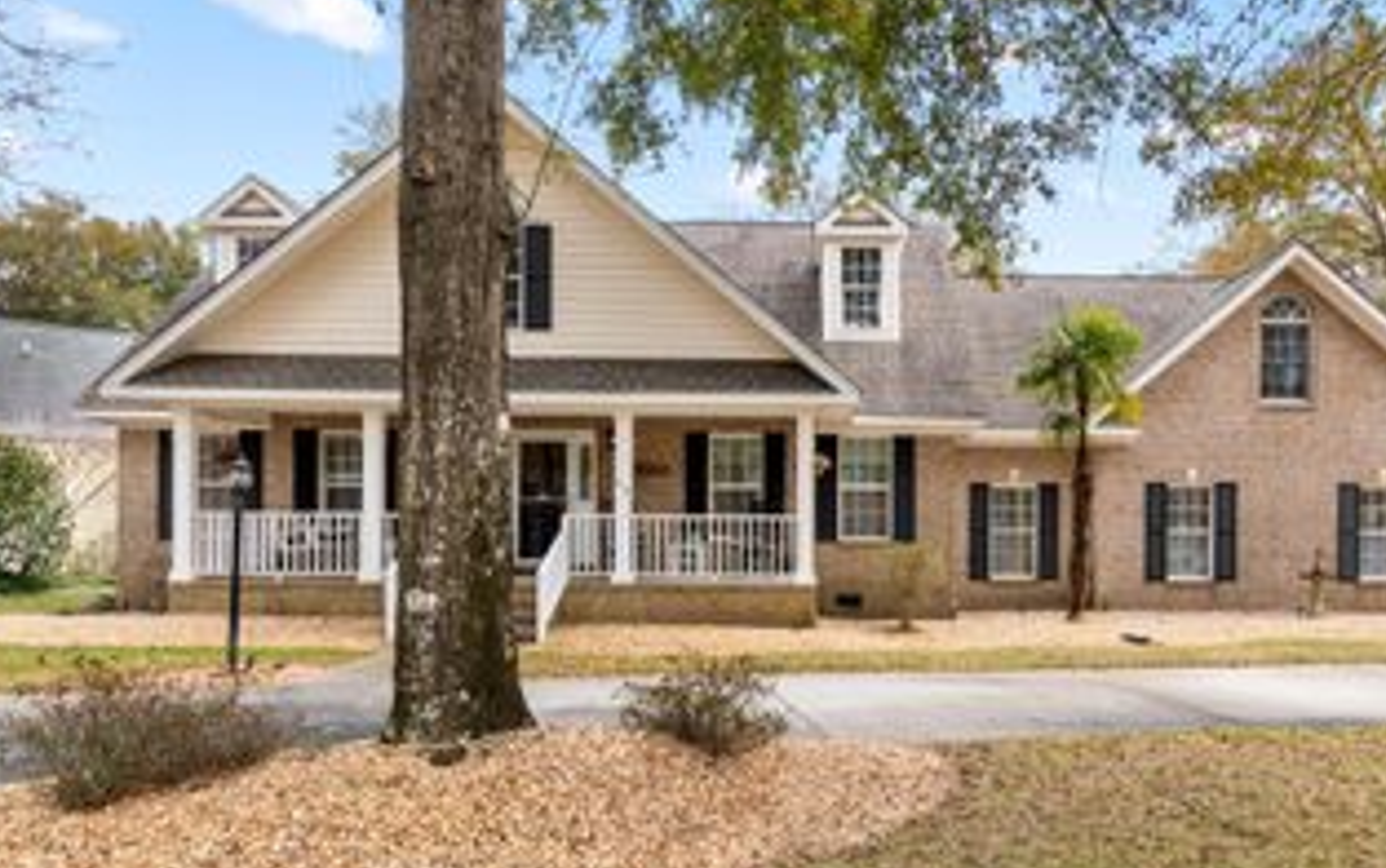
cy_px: 534
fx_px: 983
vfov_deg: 47.3
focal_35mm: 26
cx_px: 832
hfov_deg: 69.7
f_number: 8
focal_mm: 11
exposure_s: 1/60
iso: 100
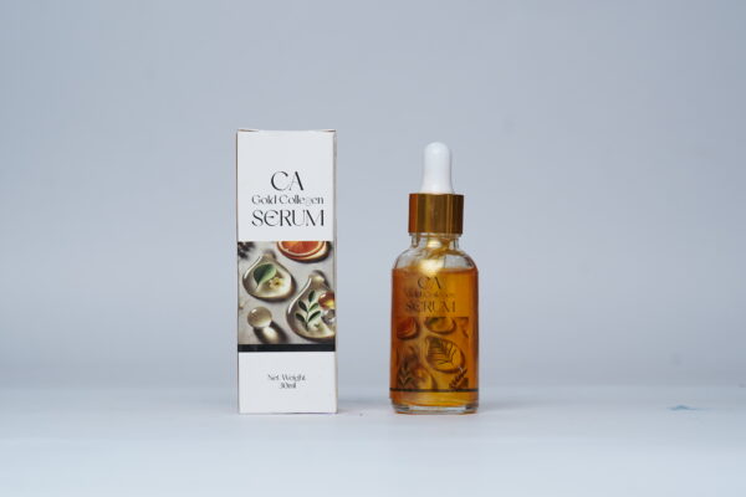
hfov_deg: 16.1
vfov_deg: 10.8
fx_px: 2632
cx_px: 373
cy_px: 248
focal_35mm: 127
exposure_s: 1/125
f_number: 7.1
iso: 640
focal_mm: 85
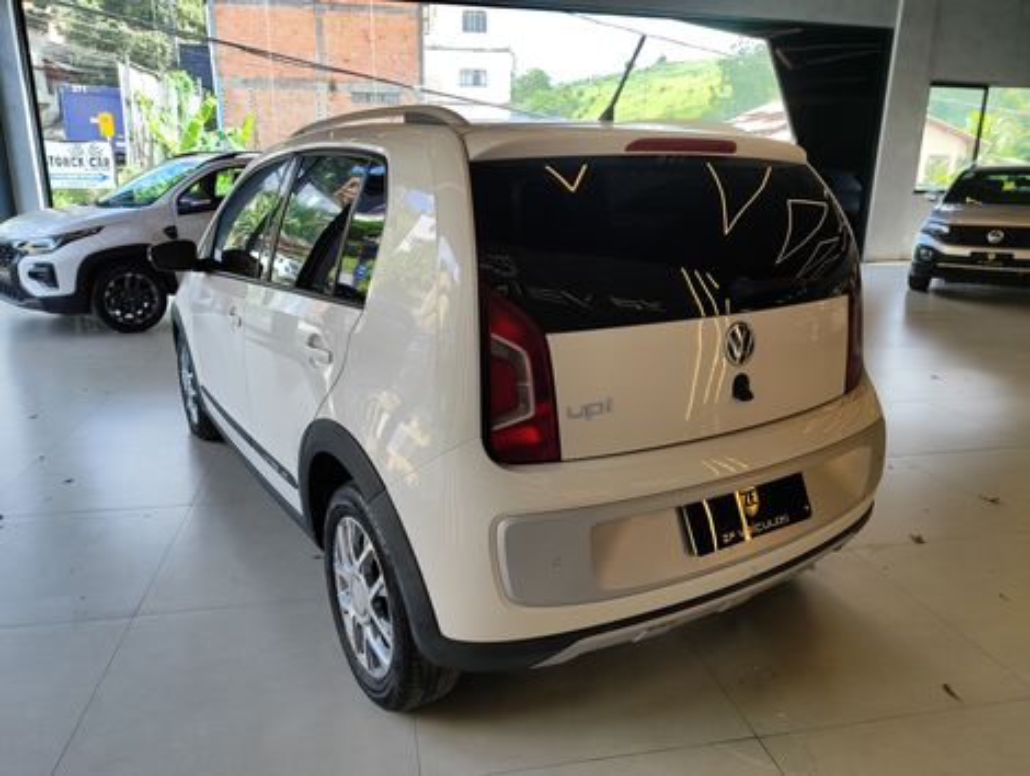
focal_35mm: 24
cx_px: 515
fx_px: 715
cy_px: 388
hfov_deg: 71.5
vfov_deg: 56.9
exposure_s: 1/124
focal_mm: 5.89
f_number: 1.89
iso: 50
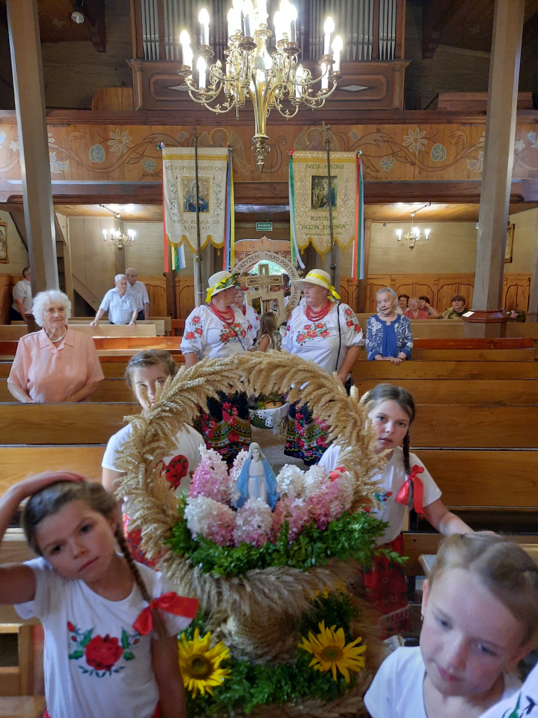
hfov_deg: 54.9
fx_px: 518
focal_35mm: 25
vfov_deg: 69.4
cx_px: 269
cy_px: 359
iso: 500
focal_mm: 4.6
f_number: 2
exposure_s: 1/25
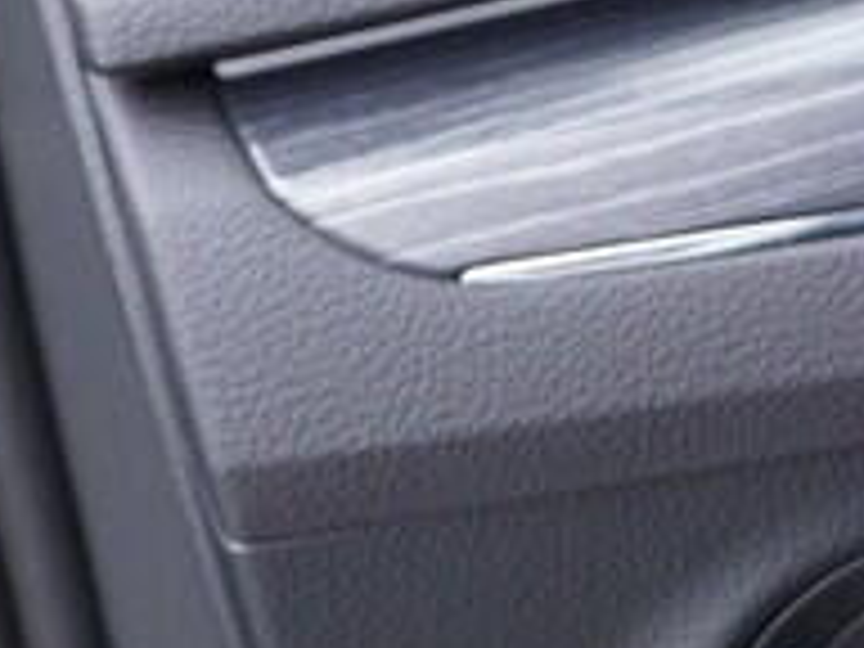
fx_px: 6465
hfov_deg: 6.5
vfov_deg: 5.7
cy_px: -14
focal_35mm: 259
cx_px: 3100
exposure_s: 1/40
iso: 320
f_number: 2.8
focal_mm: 24
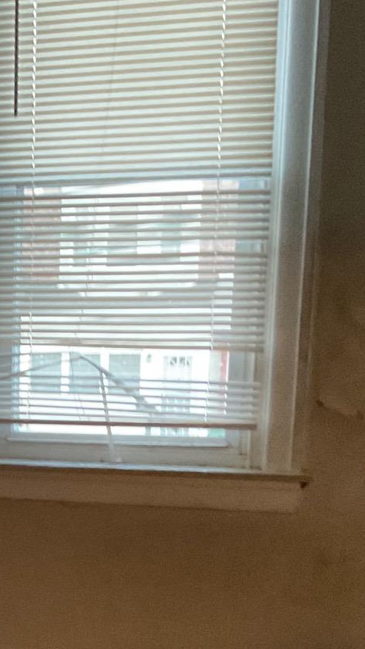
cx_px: -227
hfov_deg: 14.2
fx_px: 1342
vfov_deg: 26.5
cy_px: 550
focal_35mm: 78
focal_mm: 3
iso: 400
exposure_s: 1/30
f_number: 1.8
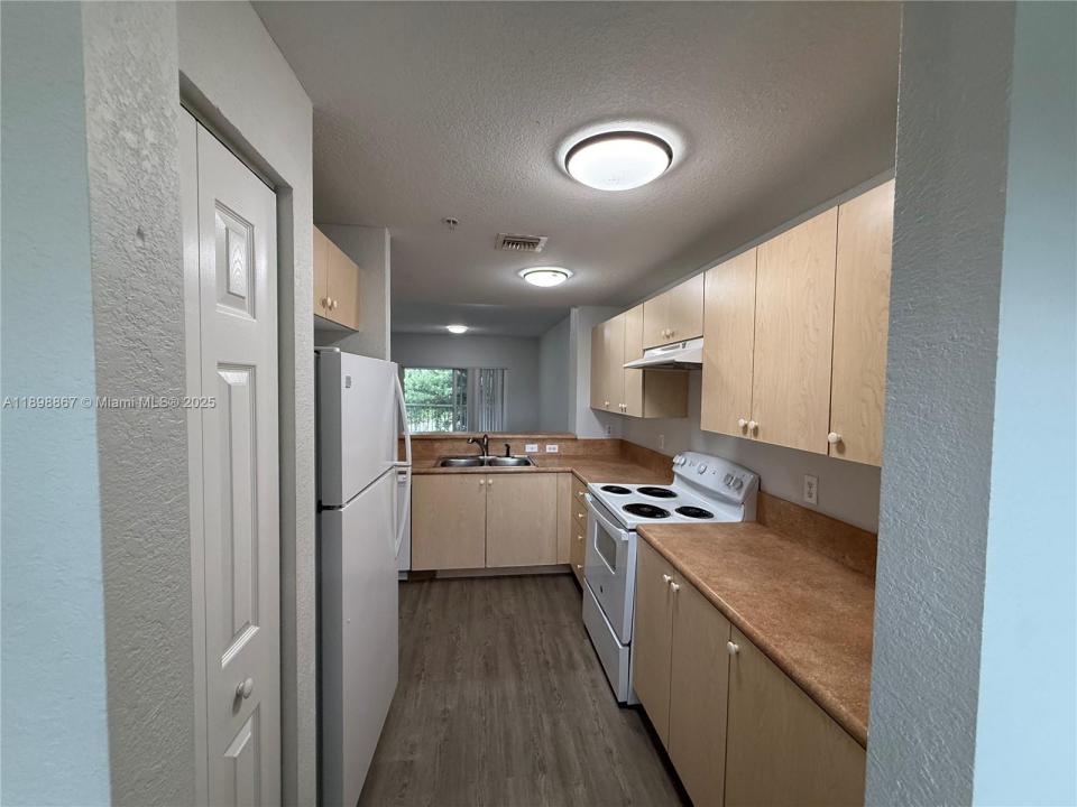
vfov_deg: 85.7
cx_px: 538
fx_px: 436
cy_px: 404
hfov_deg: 102.1
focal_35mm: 14
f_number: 2.2
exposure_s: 1/120
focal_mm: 2.22
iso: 250
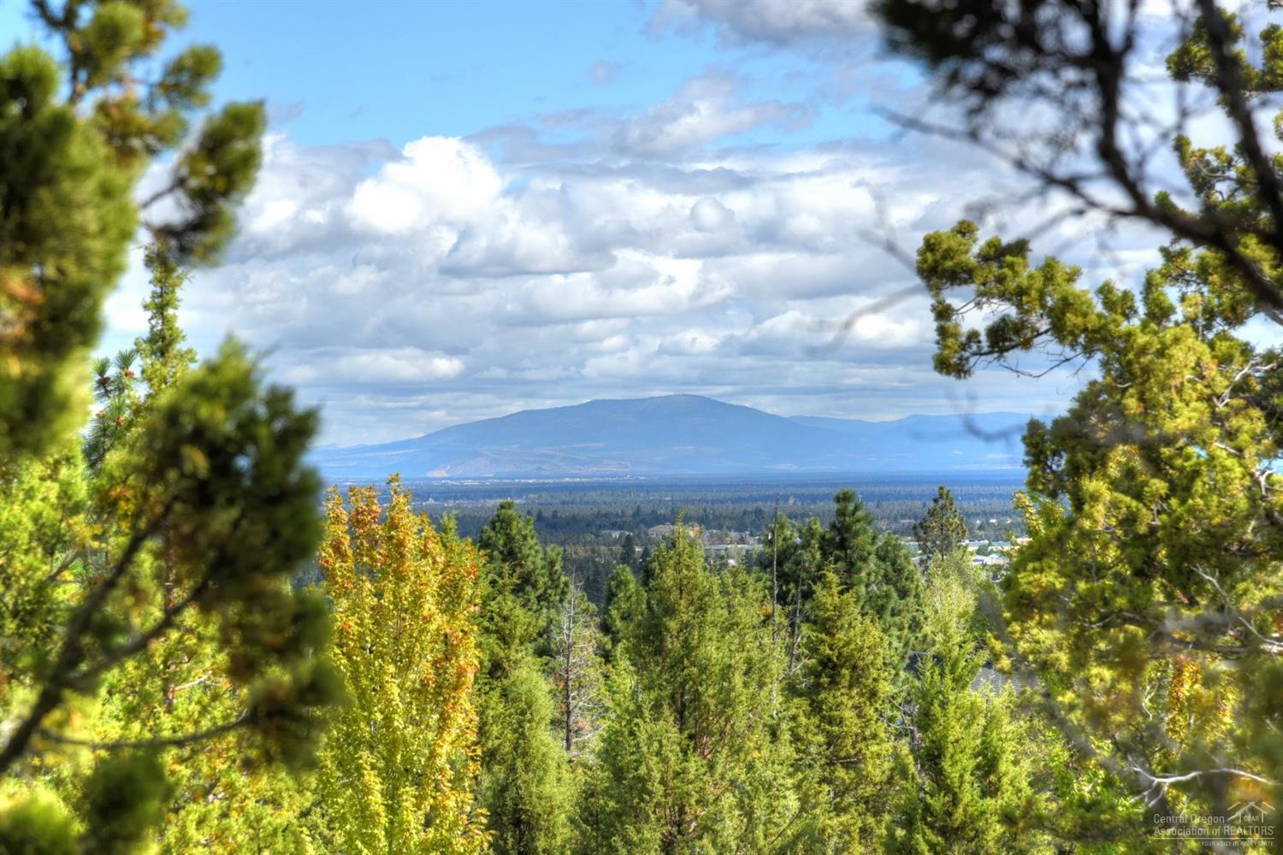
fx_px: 4276
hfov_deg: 17.1
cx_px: 642
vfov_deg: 11.4
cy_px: 428
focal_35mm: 120
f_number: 9
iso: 200
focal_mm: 120
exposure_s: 1/640
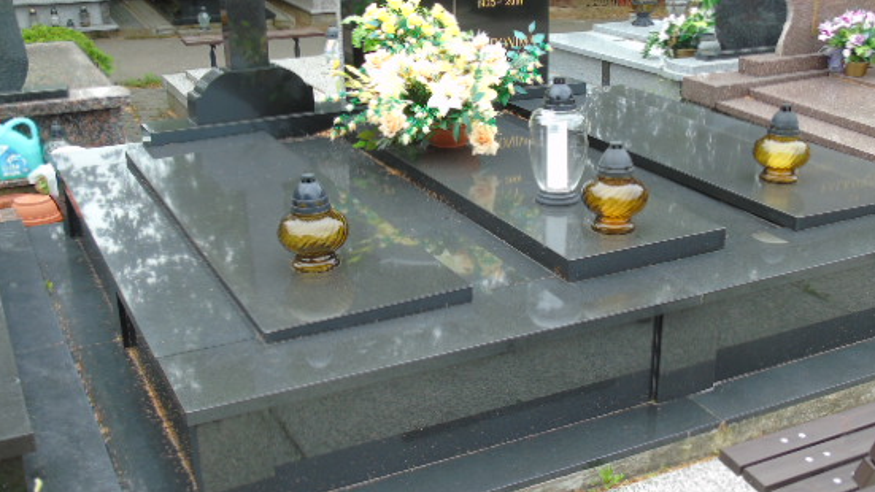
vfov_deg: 27.7
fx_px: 998
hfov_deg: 47.2
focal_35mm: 43
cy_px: 241
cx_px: 505
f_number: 3.8
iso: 80
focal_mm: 6.1
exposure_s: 1/100
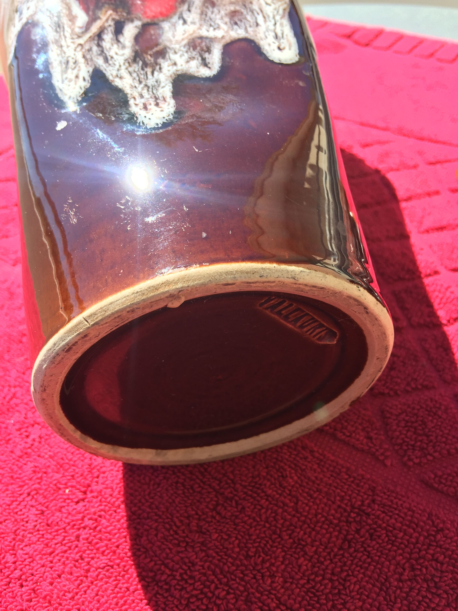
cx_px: 229
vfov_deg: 61.7
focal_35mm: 29
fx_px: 512
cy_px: 306
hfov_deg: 48.2
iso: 32
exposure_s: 1/775
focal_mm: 4.15
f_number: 2.2
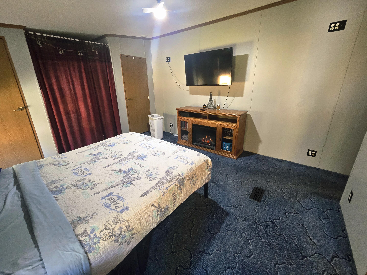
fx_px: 138
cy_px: 138
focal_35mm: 13
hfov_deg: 106.2
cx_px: 184
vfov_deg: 89.9
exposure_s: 1/60.2
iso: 640
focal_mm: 2.2
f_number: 2.2
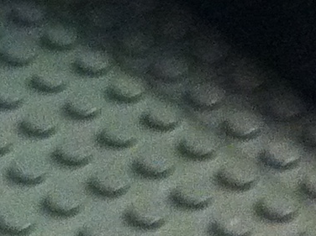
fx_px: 2197
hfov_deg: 8.0
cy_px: -101
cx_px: -230
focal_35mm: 241
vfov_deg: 6.1
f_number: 2.8
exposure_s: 1/17
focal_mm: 3.85
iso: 400
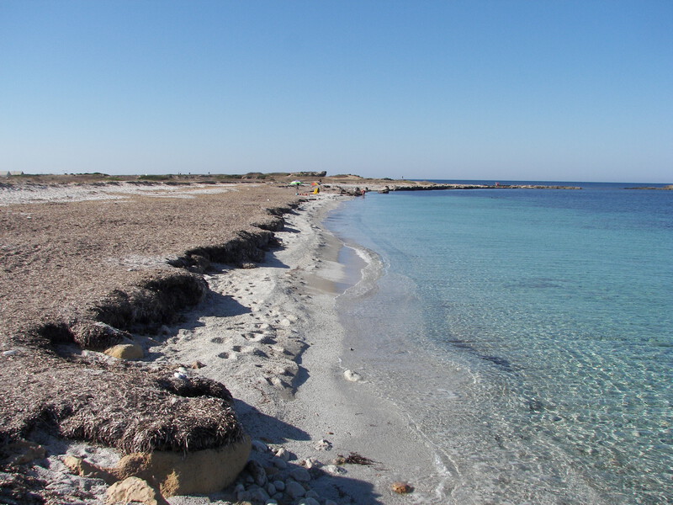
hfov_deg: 51.4
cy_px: 252
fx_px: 700
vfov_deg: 39.7
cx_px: 336
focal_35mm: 36
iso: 64
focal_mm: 6
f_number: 5.6
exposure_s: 1/400
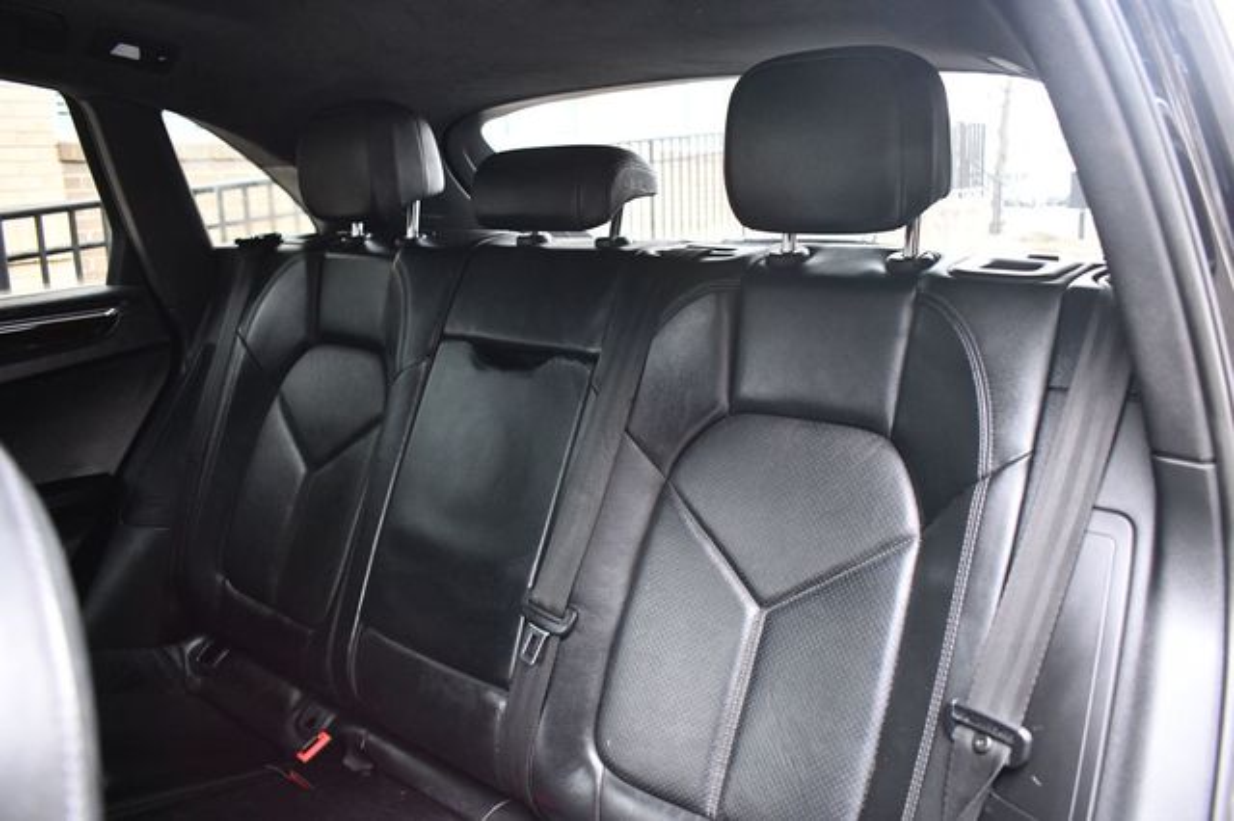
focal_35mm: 27
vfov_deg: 47.9
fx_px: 925
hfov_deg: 67.4
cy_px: 410
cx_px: 617
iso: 3200
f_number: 3.5
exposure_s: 1/100
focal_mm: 18
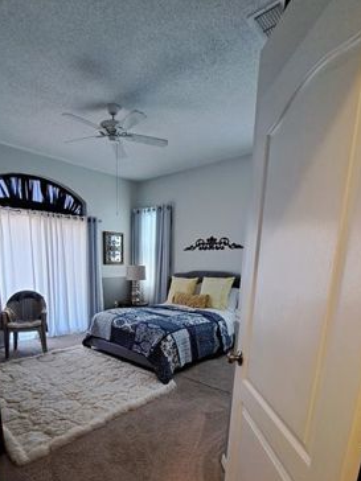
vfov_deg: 81.3
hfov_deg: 68.1
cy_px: 328
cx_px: 146
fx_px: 264
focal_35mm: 19
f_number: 2.2
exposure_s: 1/40
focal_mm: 1.74
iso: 125
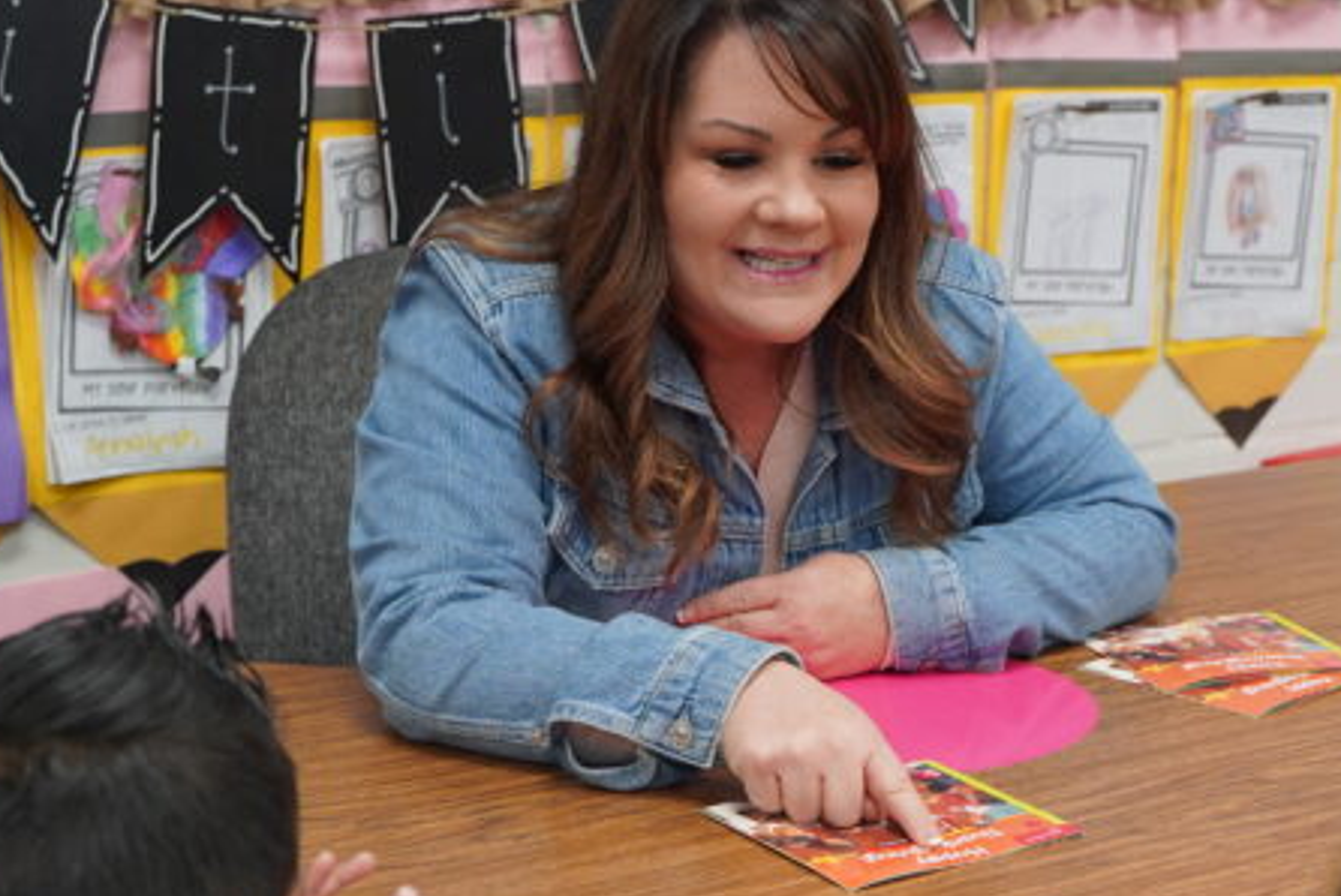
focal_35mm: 78
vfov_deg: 17.4
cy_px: 687
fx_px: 2907
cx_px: 1061
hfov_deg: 25.5
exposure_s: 1/160
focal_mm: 34
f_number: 4
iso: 1250
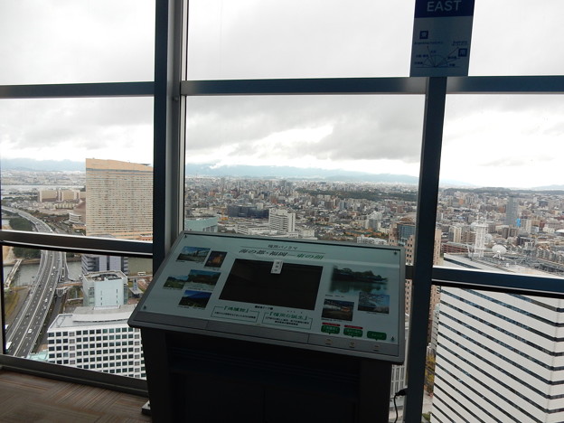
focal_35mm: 25
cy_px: 212
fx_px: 407
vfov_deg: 54.9
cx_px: 282
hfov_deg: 69.4
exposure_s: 1/250
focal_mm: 4.5
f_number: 3.7
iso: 125
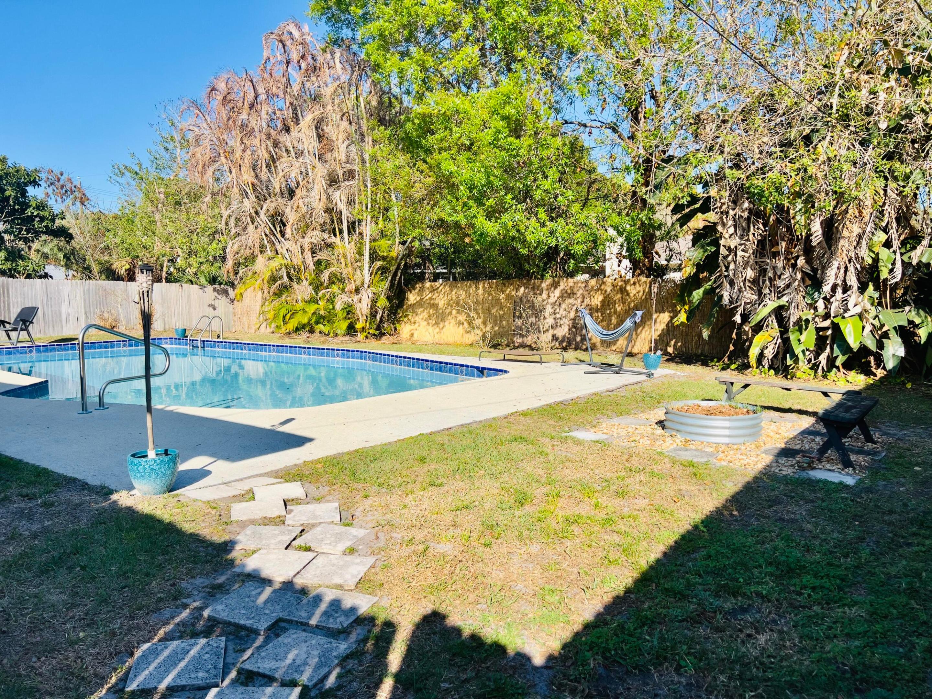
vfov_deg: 53.1
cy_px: 350
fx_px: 700
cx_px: 466
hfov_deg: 67.3
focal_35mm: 26
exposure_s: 1/3356
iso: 50
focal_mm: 5.7
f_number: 1.5
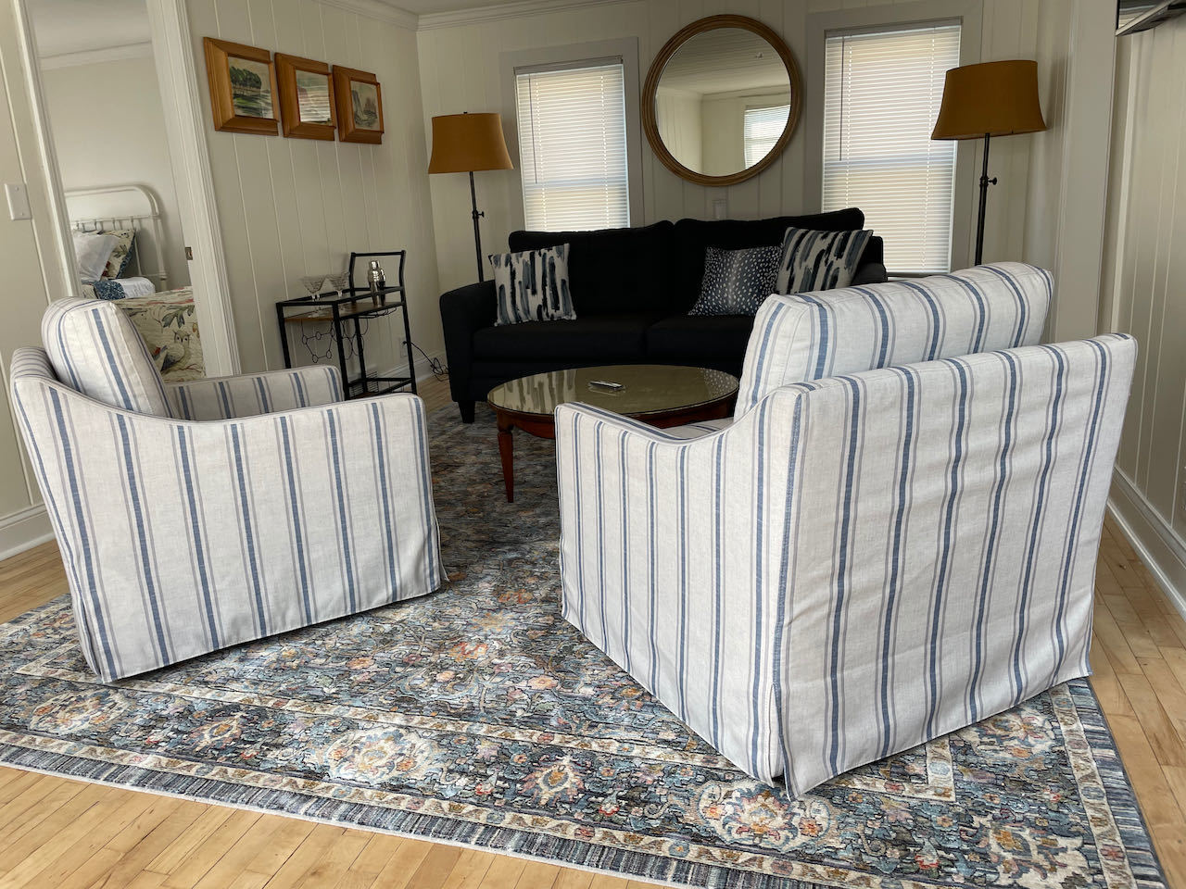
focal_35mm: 26
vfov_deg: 53.1
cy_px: 444
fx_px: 891
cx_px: 593
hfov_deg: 67.3
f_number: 1.6
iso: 40
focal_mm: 4.2
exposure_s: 1/121
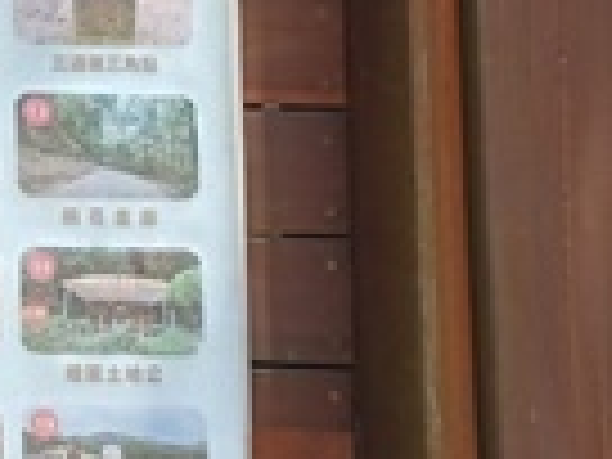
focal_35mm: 110
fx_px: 1945
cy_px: -292
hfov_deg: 14.6
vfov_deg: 12.6
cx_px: -630
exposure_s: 1/135
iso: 32
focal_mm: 4.6
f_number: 1.8
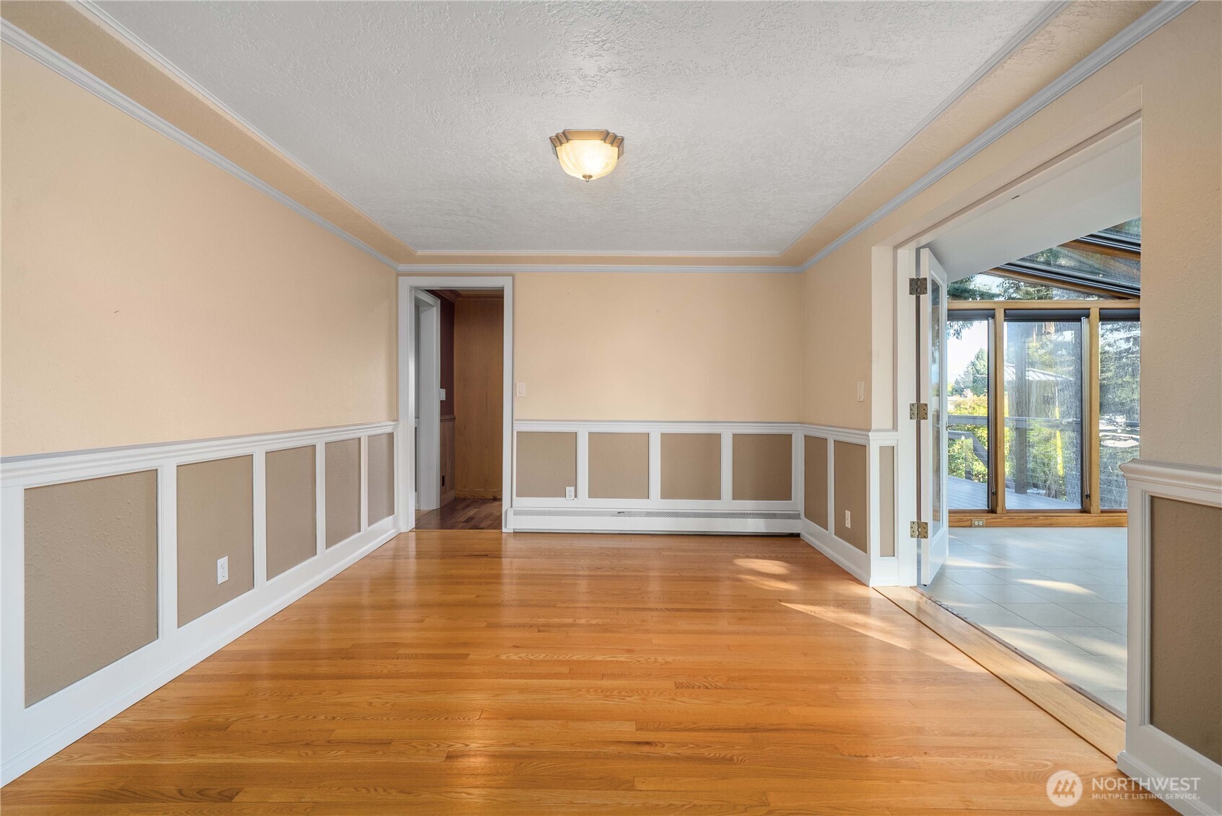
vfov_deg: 73.8
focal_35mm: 16
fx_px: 543
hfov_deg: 96.7
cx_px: 611
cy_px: 408
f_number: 8
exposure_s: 1/10
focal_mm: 16
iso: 1000
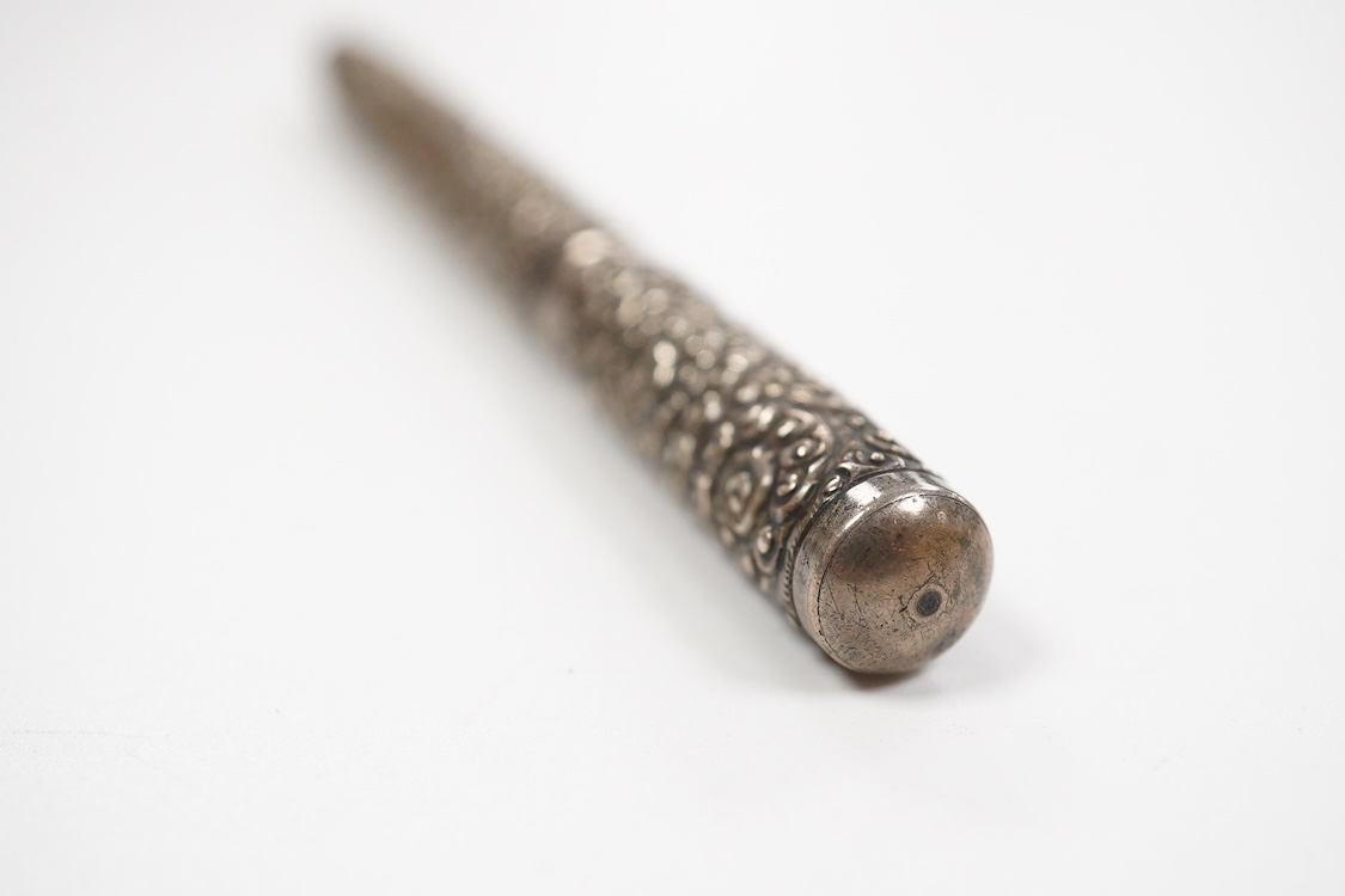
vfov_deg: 29.9
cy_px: 448
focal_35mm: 45
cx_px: 672
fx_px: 1681
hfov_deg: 43.6
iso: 2500
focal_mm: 30
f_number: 9
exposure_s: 1/200
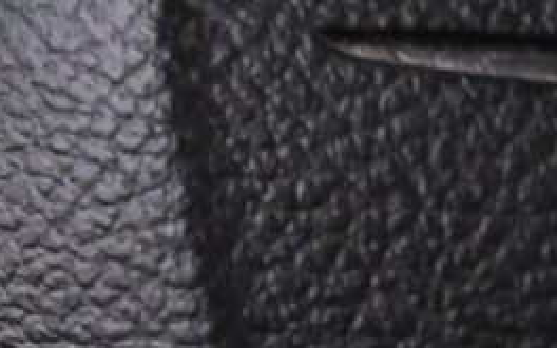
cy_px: 515
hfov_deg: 12.8
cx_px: -395
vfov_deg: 8.6
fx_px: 2277
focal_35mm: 150
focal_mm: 16
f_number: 3.5
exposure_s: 1/25
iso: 2800
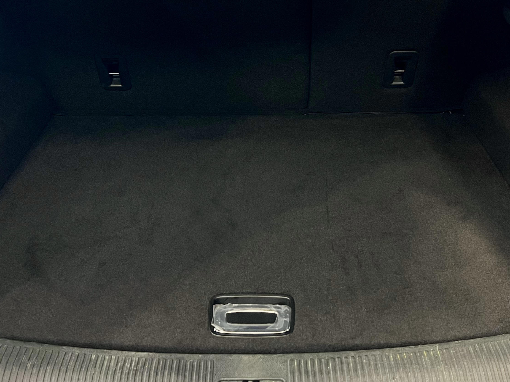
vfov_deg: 30.4
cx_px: 251
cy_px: 100
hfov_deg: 40.4
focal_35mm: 47
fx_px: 693
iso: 320
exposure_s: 1/60
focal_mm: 5.7
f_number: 1.5
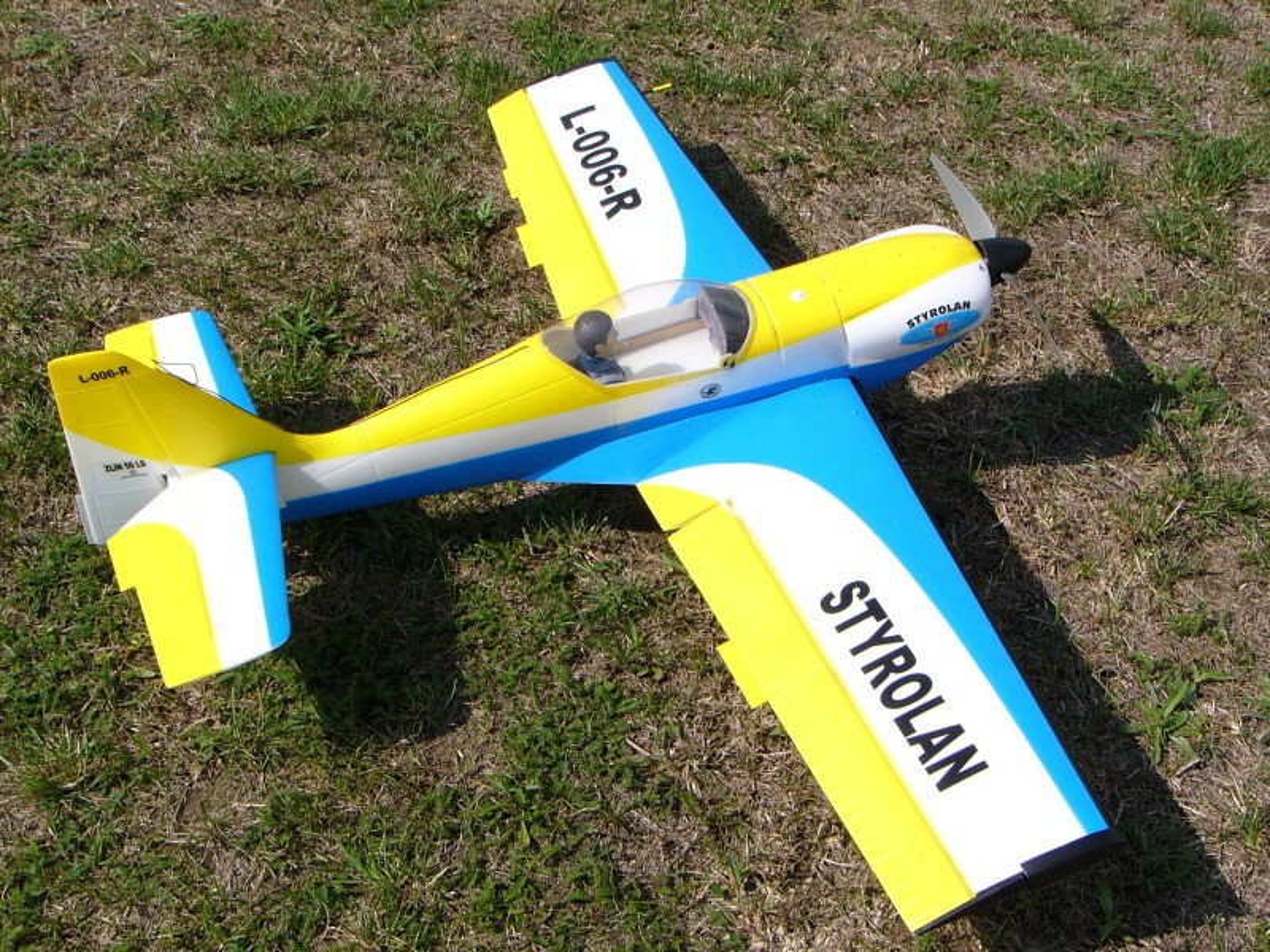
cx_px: 635
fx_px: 1724
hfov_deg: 40.4
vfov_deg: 30.9
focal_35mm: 47
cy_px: 476
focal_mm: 7.9
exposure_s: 1/1000
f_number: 5.6
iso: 100
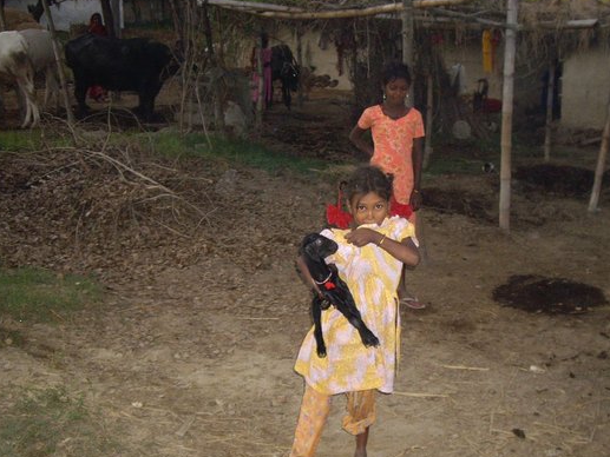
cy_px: 265
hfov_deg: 40.4
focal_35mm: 47
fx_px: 828
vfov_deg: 30.8
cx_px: 329
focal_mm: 6.2
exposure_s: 1/40
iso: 200
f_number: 2.7
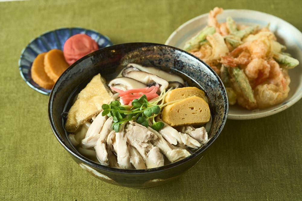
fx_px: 923
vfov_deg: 12.5
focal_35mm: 110
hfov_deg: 18.6
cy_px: 100
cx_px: 151
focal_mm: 110
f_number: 8
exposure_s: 1/60
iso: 400
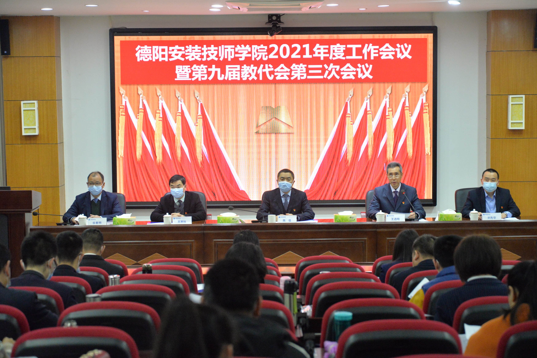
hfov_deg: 25.4
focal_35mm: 80
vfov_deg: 17.1
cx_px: 268
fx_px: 1193
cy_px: 179
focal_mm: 80
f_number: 5
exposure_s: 1/125
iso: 4000
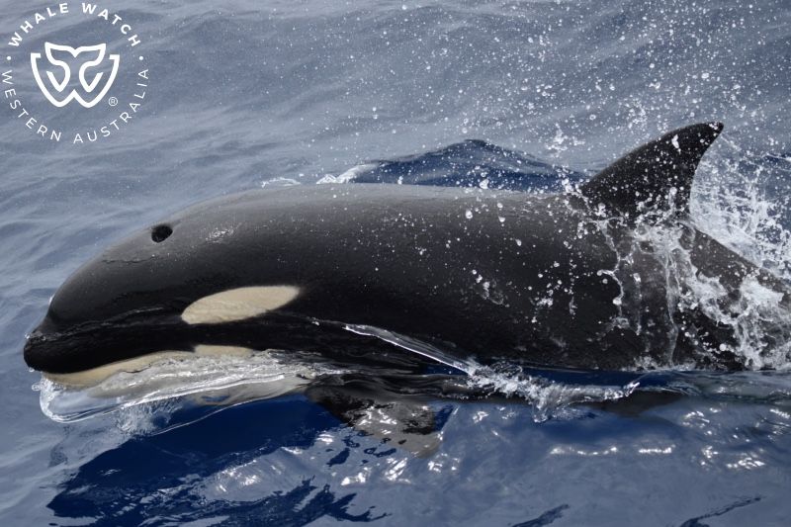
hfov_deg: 14.2
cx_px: 396
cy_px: 264
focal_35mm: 145
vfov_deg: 9.5
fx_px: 3185
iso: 900
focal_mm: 145
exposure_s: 1/8000
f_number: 5
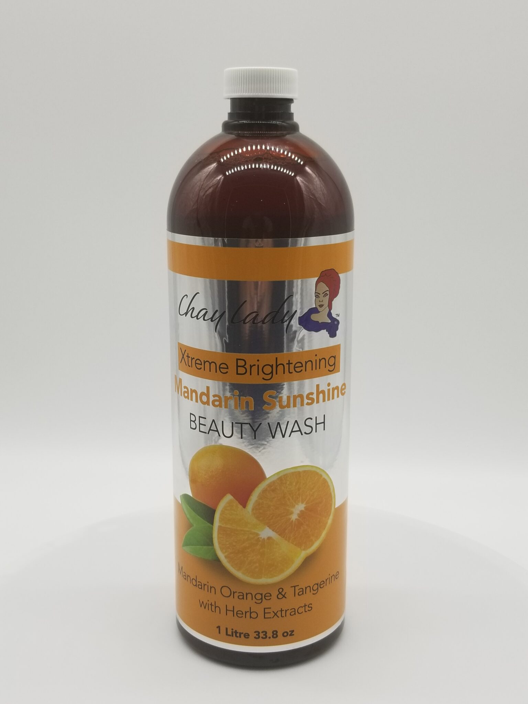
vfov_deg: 67.3
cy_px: 352
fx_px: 529
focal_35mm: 26
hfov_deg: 53.1
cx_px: 264
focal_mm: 4.3
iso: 50
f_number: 1.7
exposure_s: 1/366
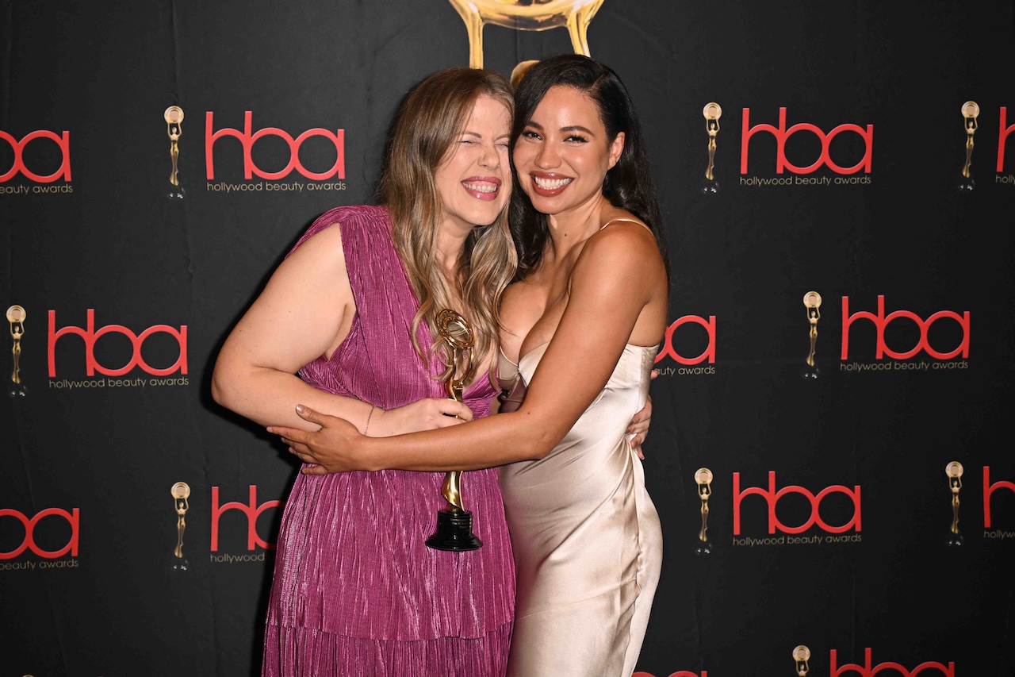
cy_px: 338
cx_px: 508
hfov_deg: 35.6
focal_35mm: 56
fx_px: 1579
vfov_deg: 24.2
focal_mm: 56
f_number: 5.6
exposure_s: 1/320
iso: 2000
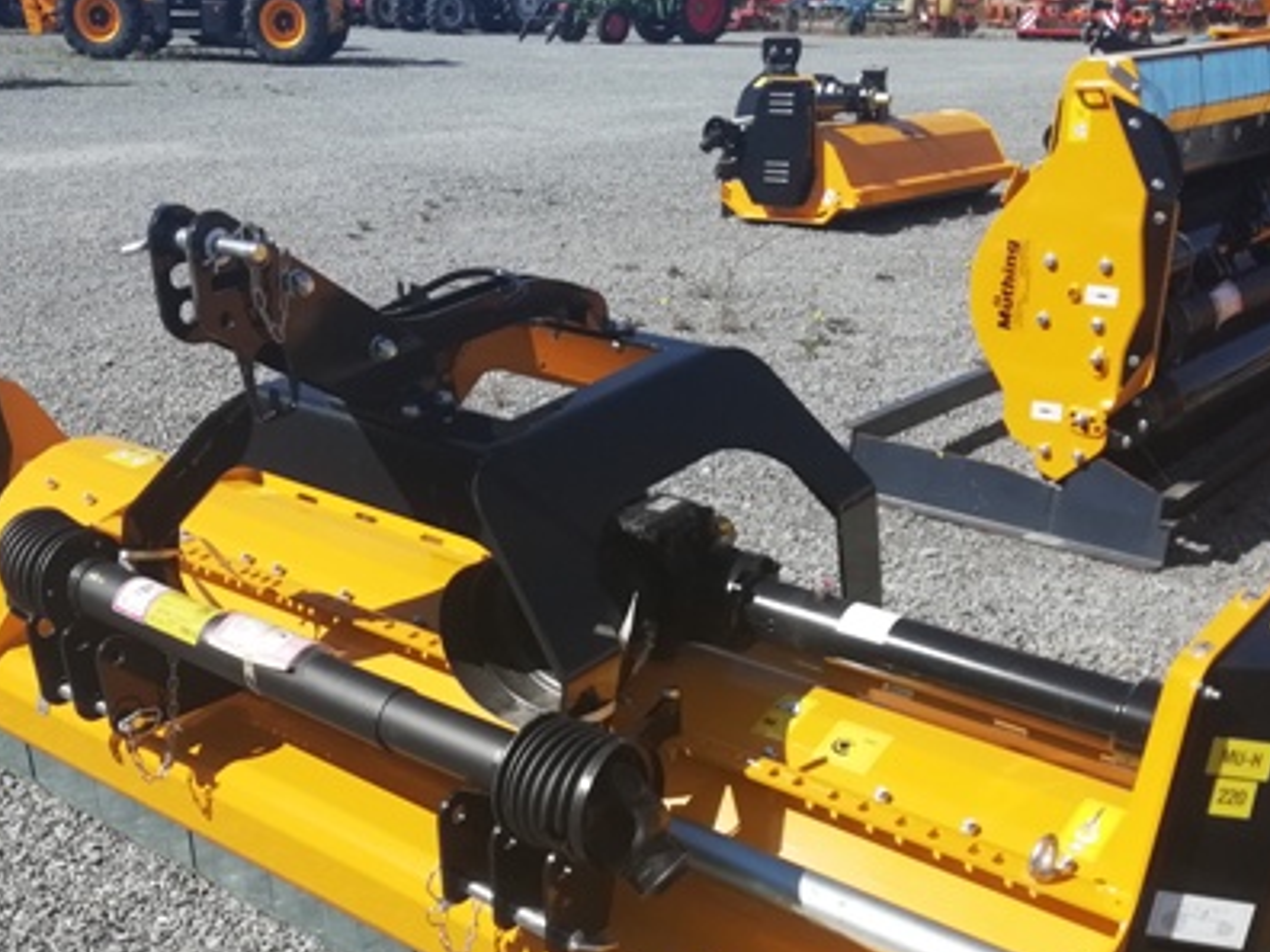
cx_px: 516
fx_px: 1541
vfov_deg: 33.5
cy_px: 740
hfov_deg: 44.6
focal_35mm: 42
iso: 50
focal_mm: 3.46
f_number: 2.2
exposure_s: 1/1527
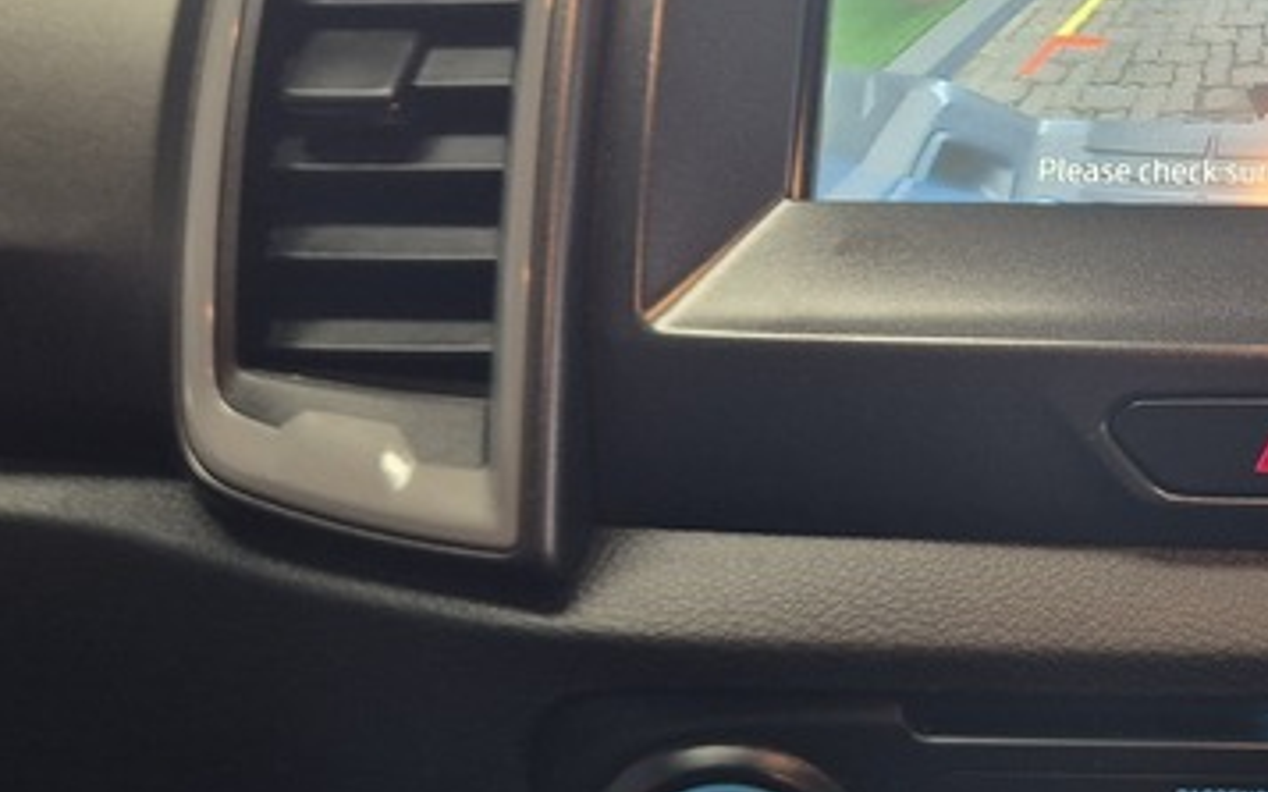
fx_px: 2419
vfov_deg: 18.6
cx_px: 1293
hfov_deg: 27.5
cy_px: 416
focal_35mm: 70
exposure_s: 1/50
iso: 250
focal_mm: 5.4
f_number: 1.8
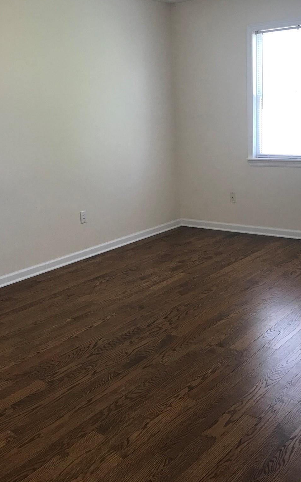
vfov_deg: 49.3
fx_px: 525
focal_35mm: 40
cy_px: 240
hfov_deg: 31.9
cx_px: 182
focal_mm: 3.99
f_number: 1.8
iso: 32
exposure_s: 1/30
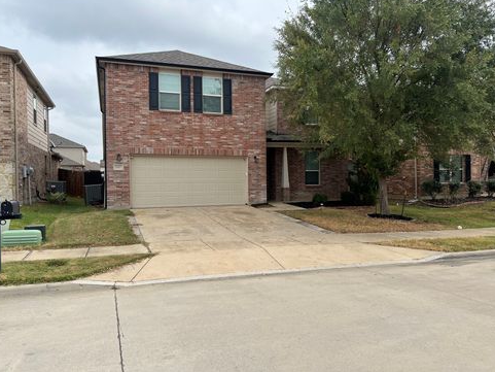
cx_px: 246
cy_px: 180
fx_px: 386
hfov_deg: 65.3
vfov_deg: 51.4
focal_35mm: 27
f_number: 1.5
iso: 50
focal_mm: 5.7
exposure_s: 1/3257
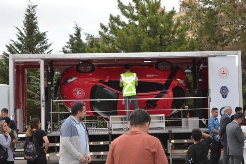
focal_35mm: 82
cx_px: 123
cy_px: 82
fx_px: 563
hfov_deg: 24.6
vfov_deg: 16.5
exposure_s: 1/160
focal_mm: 55
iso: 100
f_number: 5.6
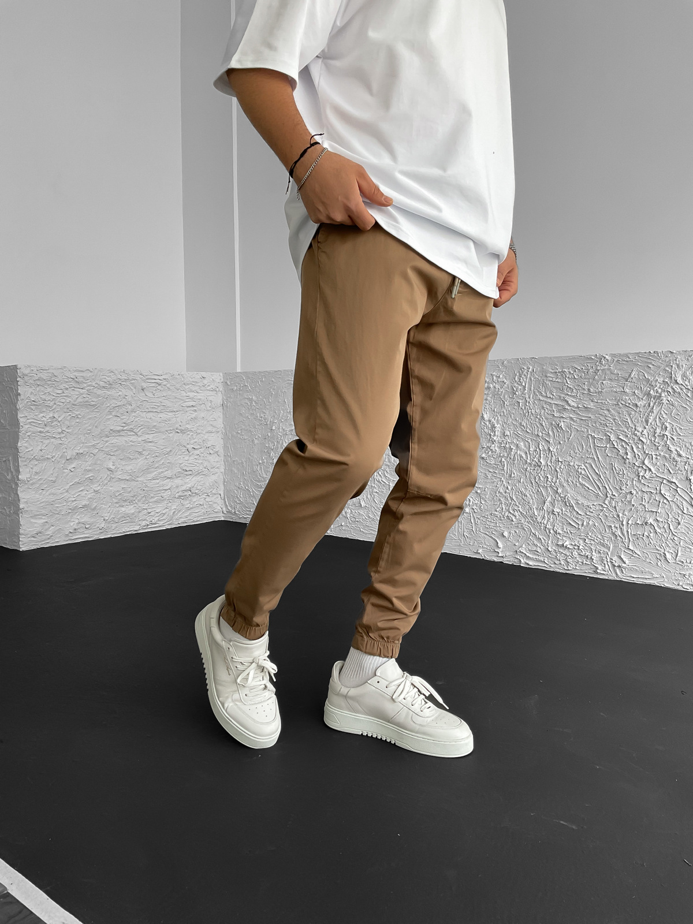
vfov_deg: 61.7
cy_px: 462
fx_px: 774
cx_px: 346
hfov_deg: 48.2
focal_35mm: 29
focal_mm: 3
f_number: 1.8
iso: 32
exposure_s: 1/120
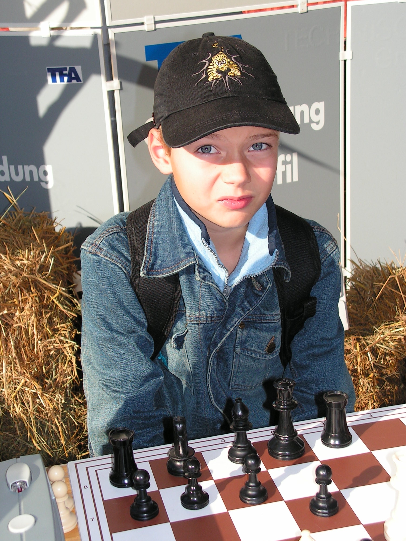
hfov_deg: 25.2
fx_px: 907
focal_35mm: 58
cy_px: 274
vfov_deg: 33.2
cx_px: 205
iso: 64
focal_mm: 9.6
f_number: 3.3
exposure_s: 1/800
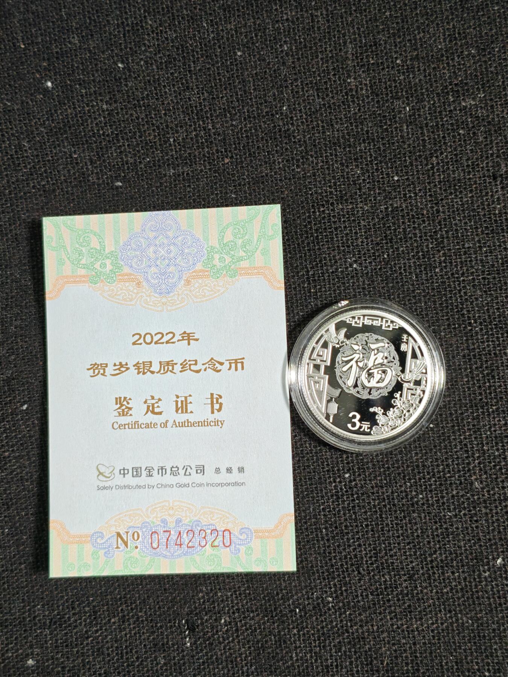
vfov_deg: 36.2
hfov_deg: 27.5
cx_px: 254
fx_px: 1037
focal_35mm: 53
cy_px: 338
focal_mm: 4.94
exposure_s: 1/292
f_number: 1.5
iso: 50
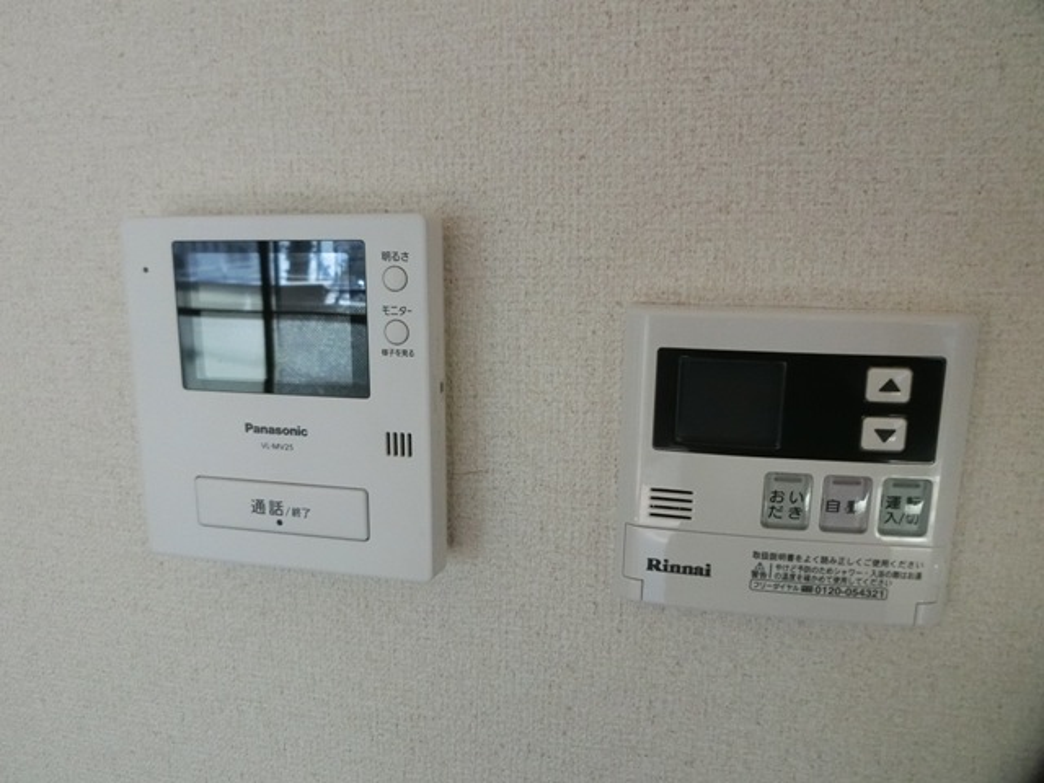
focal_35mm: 25
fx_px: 754
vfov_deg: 54.9
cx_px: 522
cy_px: 392
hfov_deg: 69.4
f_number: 3.5
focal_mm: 4.5
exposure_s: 1/400
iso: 800
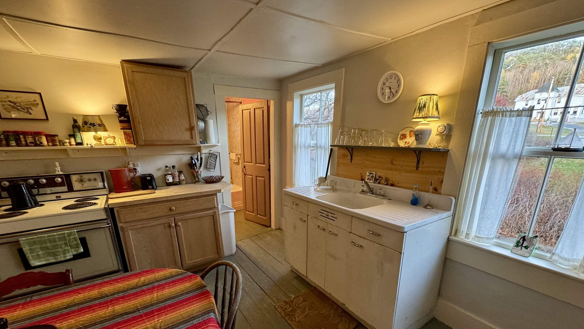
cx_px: 302
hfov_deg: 99.3
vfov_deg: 65.9
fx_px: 248
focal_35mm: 16
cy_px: 209
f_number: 2.2
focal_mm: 2.22
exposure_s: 1/60
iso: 200
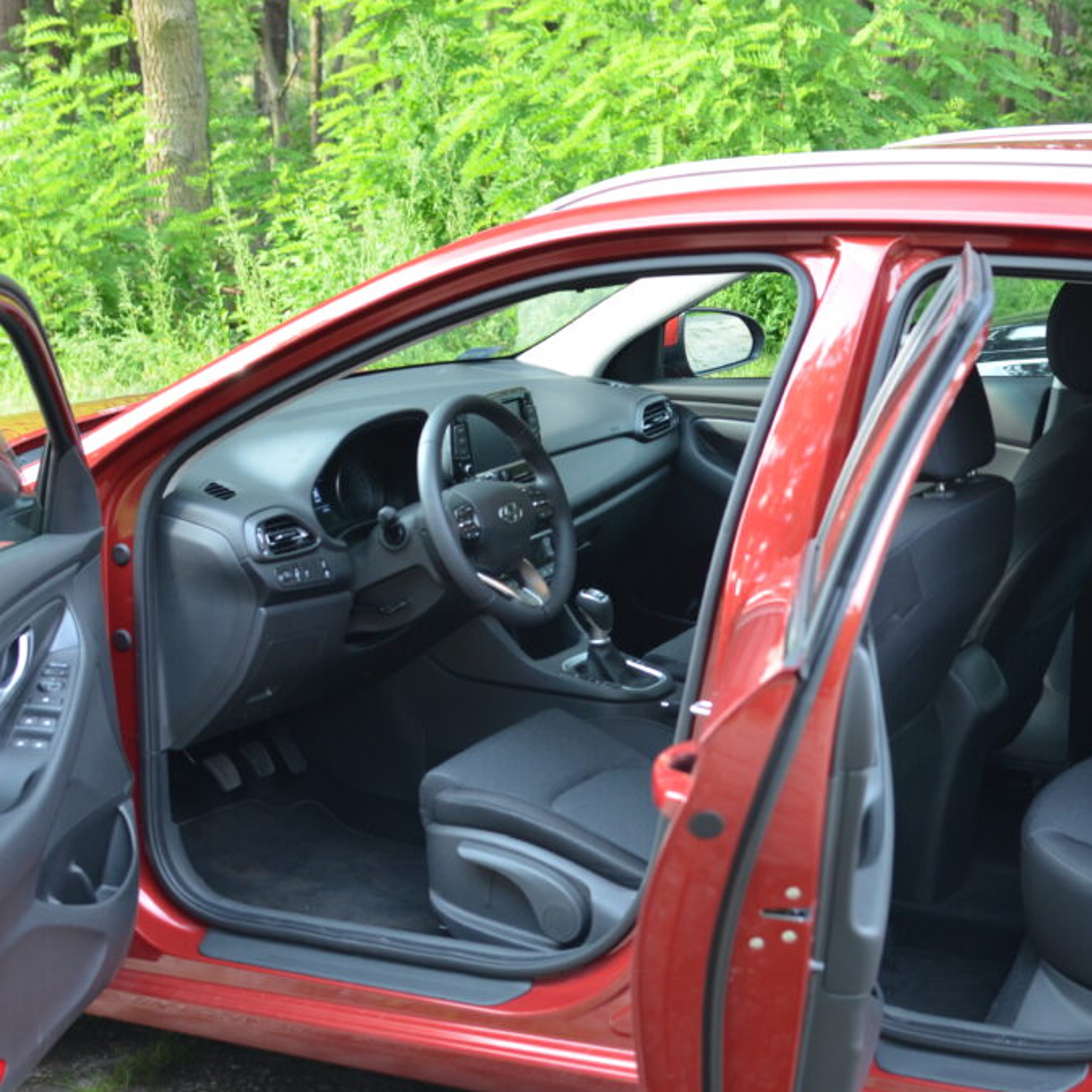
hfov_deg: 25.4
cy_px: 544
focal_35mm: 68
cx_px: 713
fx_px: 2414
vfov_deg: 25.5
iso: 450
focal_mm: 35
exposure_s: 1/60
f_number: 4
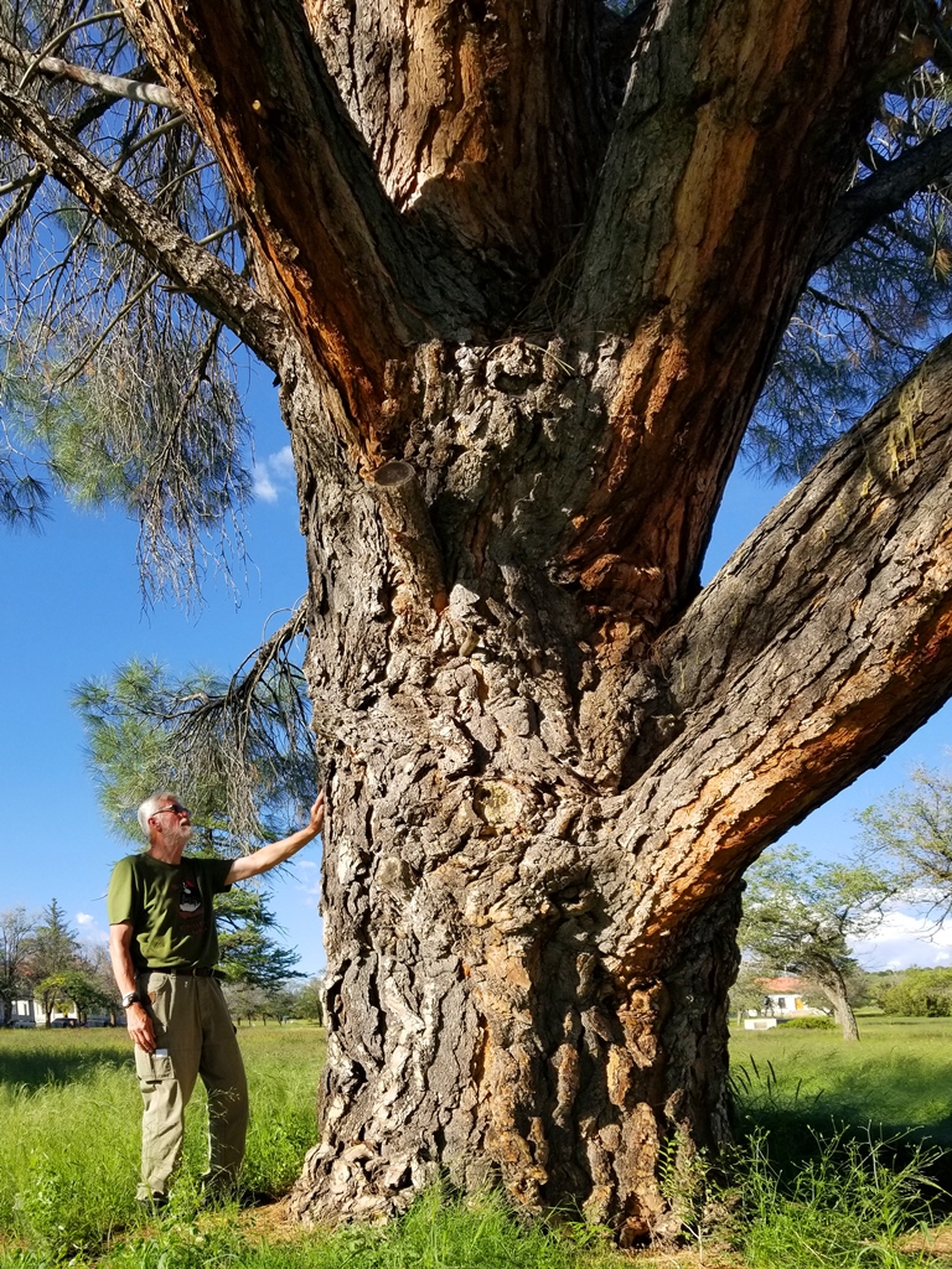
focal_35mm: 26
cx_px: 476
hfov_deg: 53.1
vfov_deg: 67.3
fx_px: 953
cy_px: 634
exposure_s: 1/1292
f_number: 1.7
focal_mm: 4.25
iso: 50
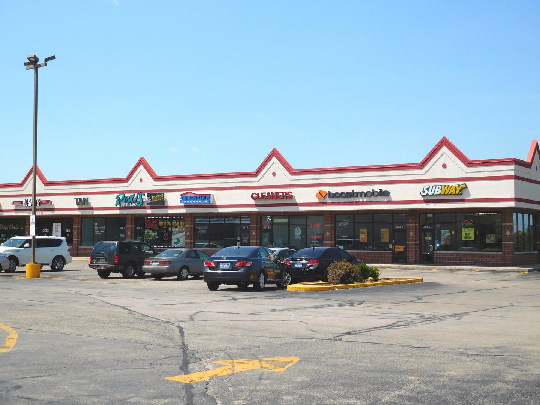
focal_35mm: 50
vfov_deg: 29.1
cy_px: 202
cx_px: 270
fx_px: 780
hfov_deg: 38.2
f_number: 8.2
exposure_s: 1/400
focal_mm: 8.9
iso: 125
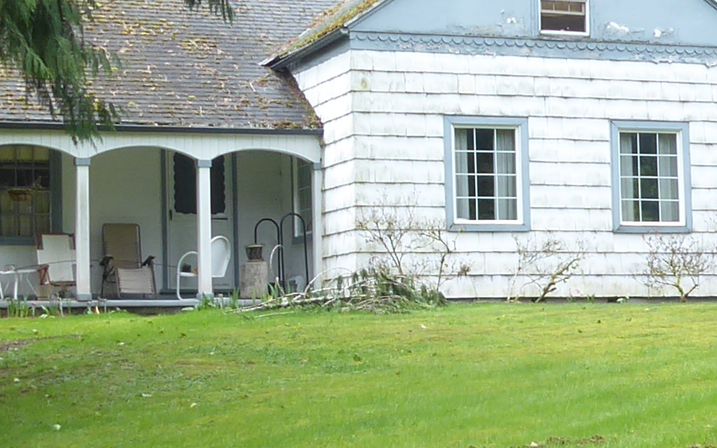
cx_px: 480
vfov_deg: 11.9
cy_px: 292
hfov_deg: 18.9
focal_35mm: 110
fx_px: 2149
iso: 100
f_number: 3.3
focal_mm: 4.3
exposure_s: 1/60
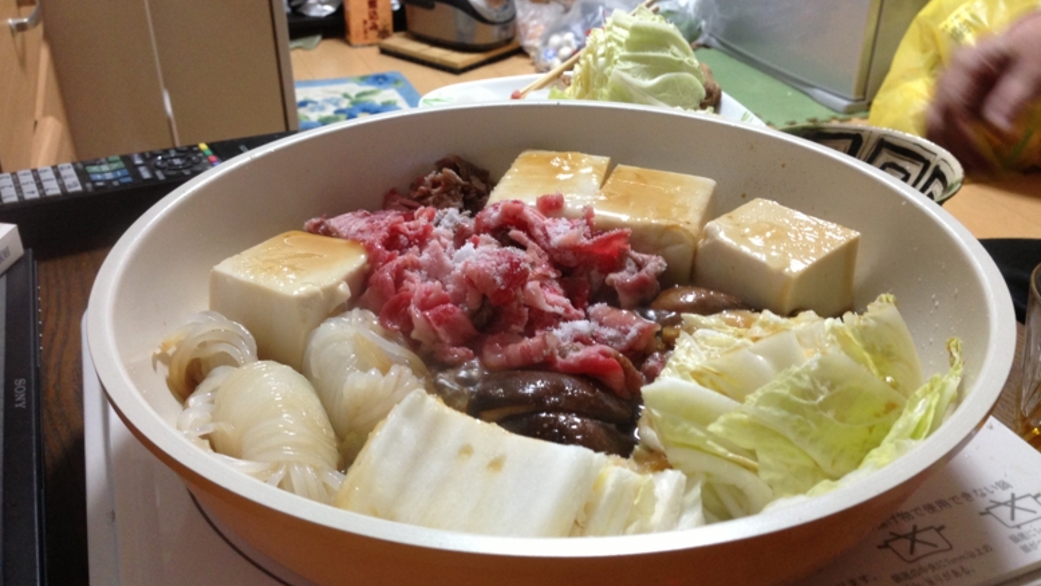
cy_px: 300
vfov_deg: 32.0
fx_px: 1021
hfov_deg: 54.0
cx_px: 531
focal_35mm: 37
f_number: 2.4
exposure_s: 1/20
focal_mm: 4.13
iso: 160
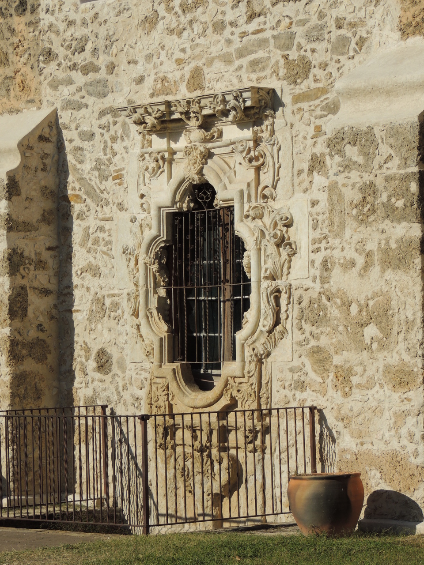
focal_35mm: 135
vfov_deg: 14.6
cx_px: 212
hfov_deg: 11.0
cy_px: 282
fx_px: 2205
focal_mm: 24
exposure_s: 1/1600
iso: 100
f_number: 4.3
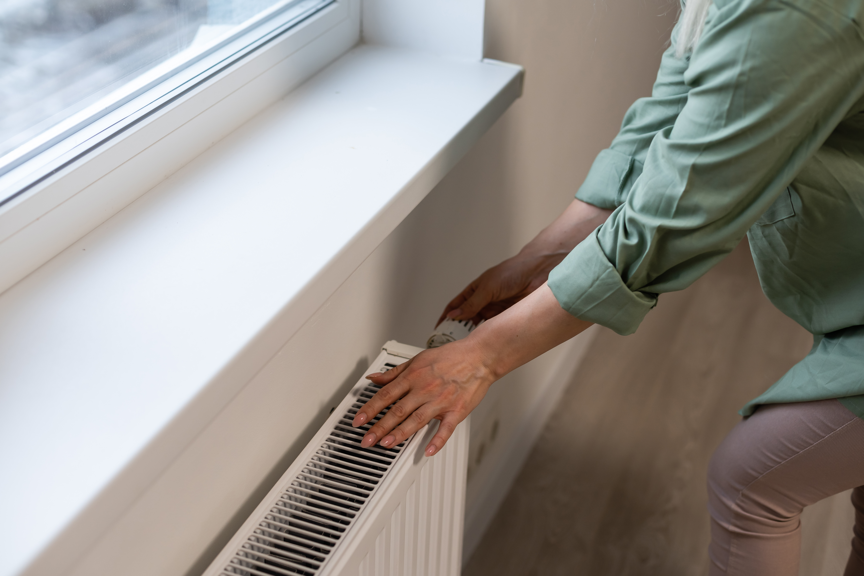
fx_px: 1200
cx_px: 432
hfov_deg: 39.6
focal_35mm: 50
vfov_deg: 27.0
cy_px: 288
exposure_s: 1/90
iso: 320
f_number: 2.8
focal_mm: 50
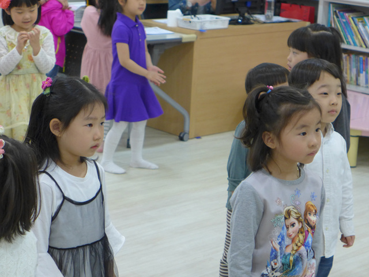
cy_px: 138
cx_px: 184
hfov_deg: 21.8
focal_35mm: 90
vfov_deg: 16.4
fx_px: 959
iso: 320
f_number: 2.3
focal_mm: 17.7
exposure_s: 1/125
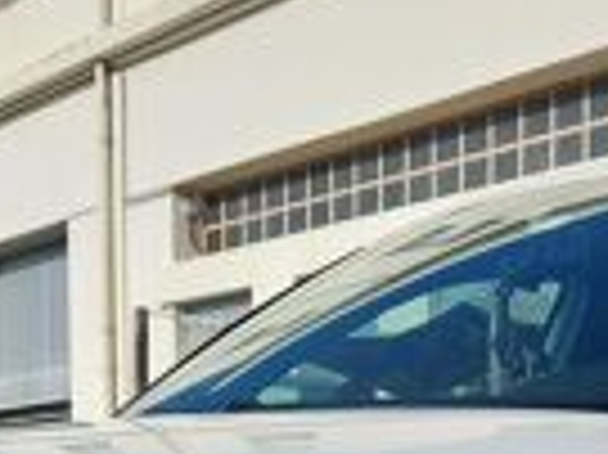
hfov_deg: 18.3
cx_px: 450
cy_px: 755
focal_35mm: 107
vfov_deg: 12.8
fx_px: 1878
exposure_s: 1/851
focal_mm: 4.6
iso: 20
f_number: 1.8
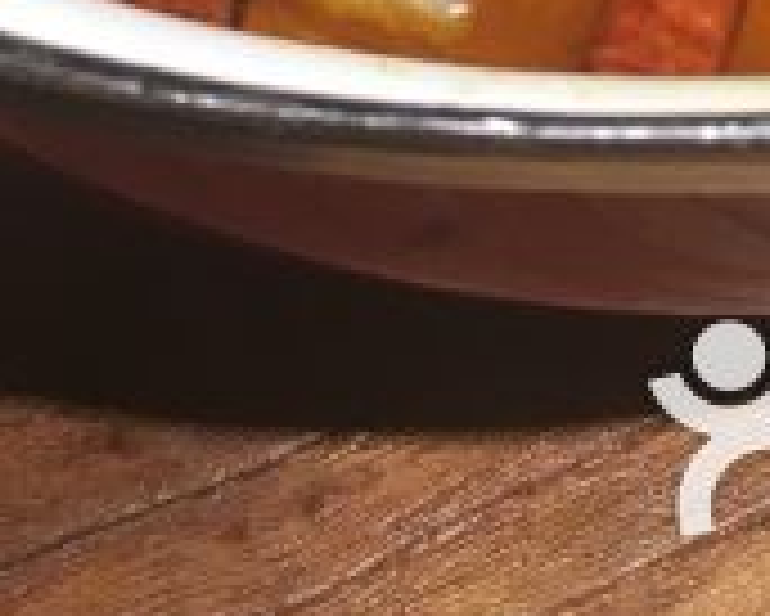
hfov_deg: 16.5
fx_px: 2645
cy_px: -913
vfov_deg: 11.0
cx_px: 597
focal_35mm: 116
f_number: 2.2
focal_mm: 4.15
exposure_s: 1/33
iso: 40
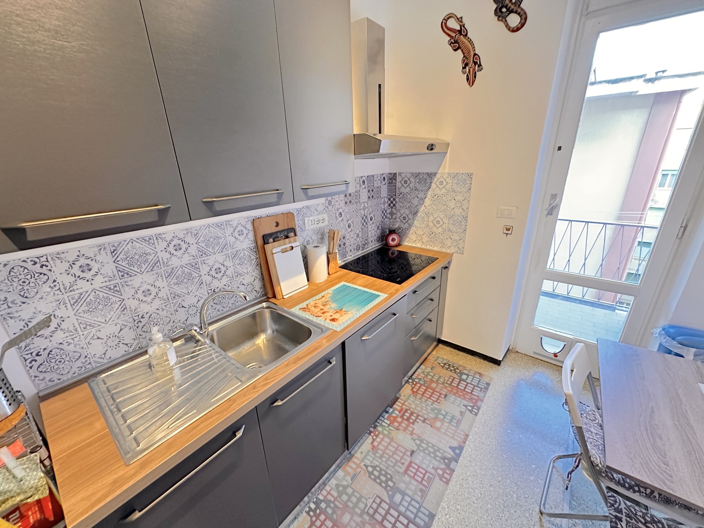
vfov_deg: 85.7
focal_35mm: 14
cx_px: 352
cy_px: 264
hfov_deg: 102.1
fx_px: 285
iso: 1250
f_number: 2.2
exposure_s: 1/50
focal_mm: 2.22
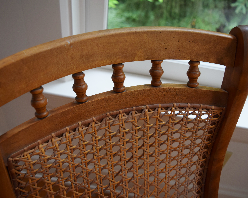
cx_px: 118
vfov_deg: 41.6
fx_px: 261
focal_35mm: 36
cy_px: 99
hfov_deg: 50.8
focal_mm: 21
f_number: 4
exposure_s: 1/80
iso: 400
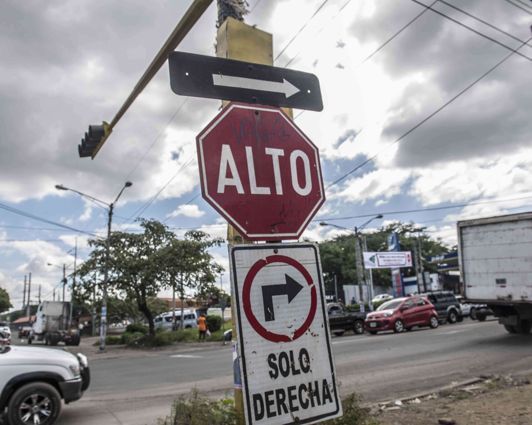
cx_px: 241
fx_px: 441
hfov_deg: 62.1
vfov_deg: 51.5
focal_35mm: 28
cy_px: 217
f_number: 6.3
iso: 50
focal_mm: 24
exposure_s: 1/200
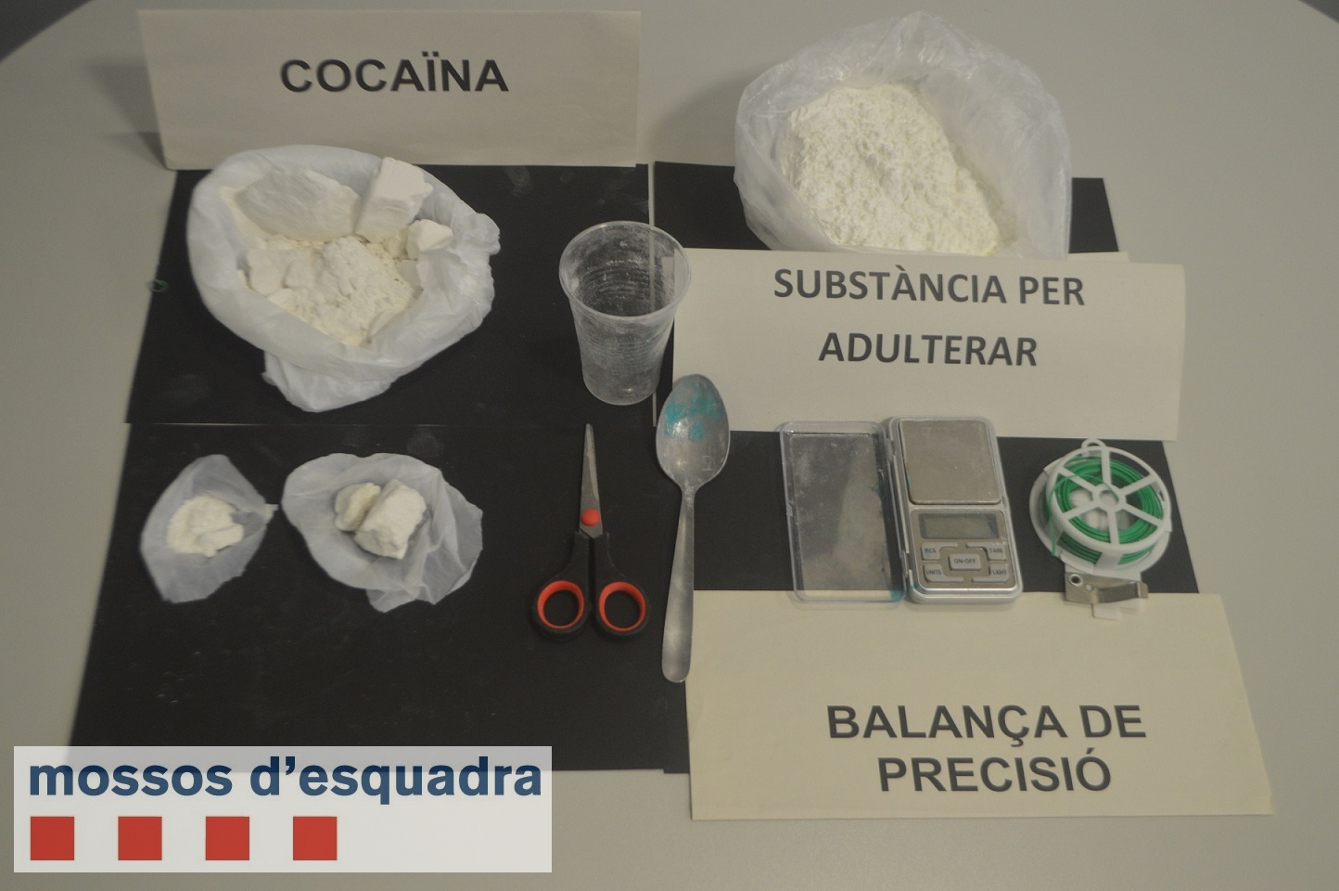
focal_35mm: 42
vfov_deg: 31.8
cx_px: 670
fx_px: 1561
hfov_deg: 46.4
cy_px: 446
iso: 720
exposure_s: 1/60
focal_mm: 28
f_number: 4.5
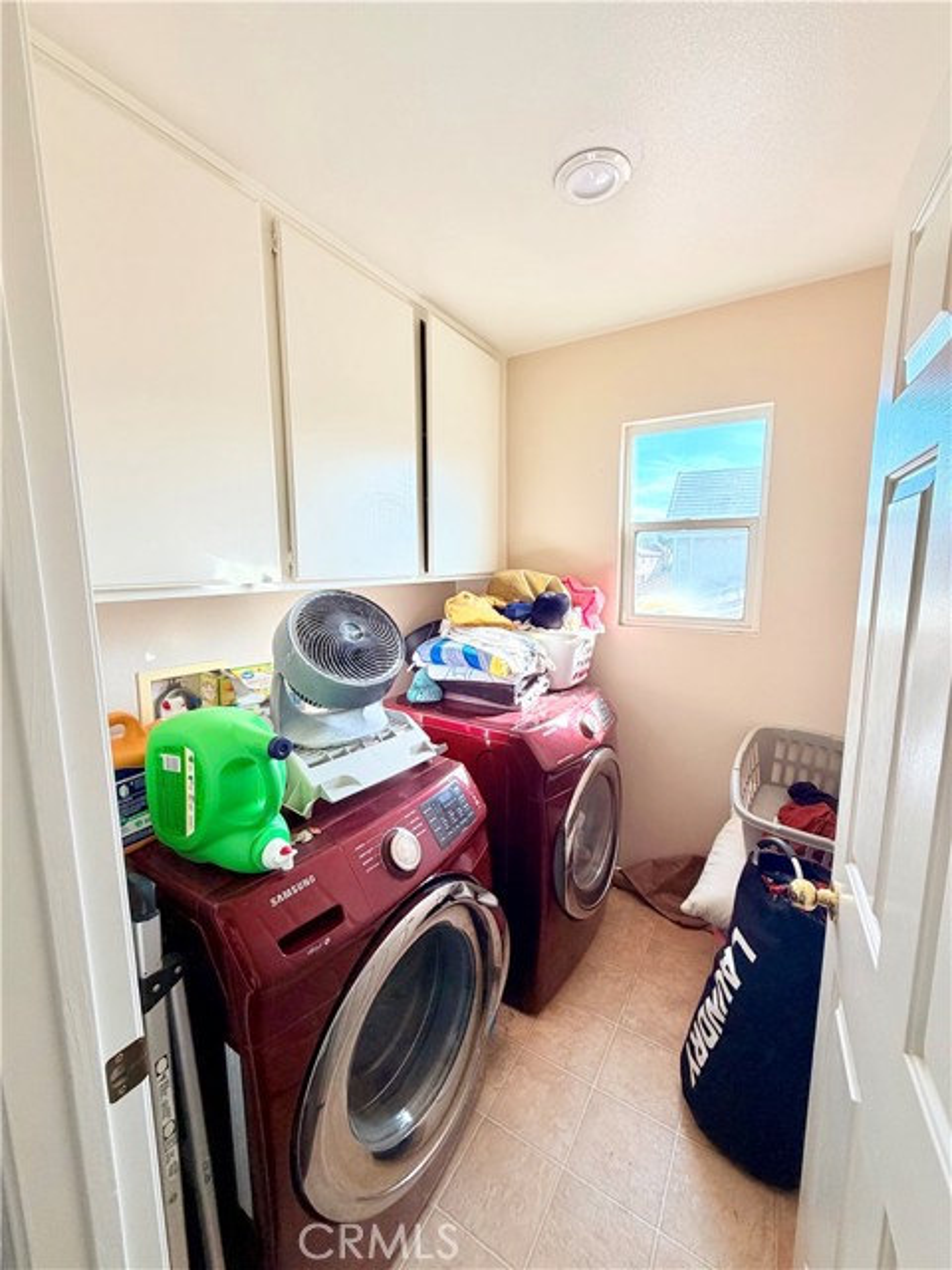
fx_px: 513
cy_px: 635
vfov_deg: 102.1
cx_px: 476
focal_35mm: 14
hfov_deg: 85.7
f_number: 2.2
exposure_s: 1/121
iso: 80
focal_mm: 2.22
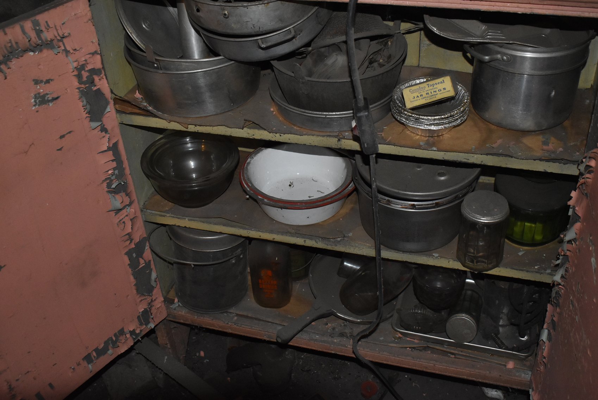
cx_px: 299
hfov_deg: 47.9
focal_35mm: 40
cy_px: 200
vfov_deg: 33.1
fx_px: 673
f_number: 4
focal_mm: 27
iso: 2500
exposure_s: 1/60
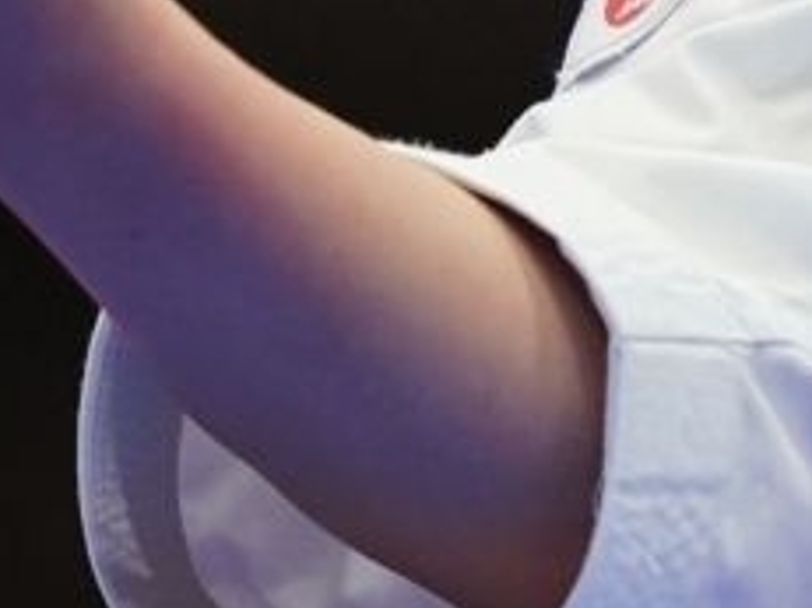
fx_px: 70382
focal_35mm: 3002
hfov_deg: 0.7
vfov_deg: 0.5
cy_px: -485
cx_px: 1438
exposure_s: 1/500
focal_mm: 400
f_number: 2.8
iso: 1600
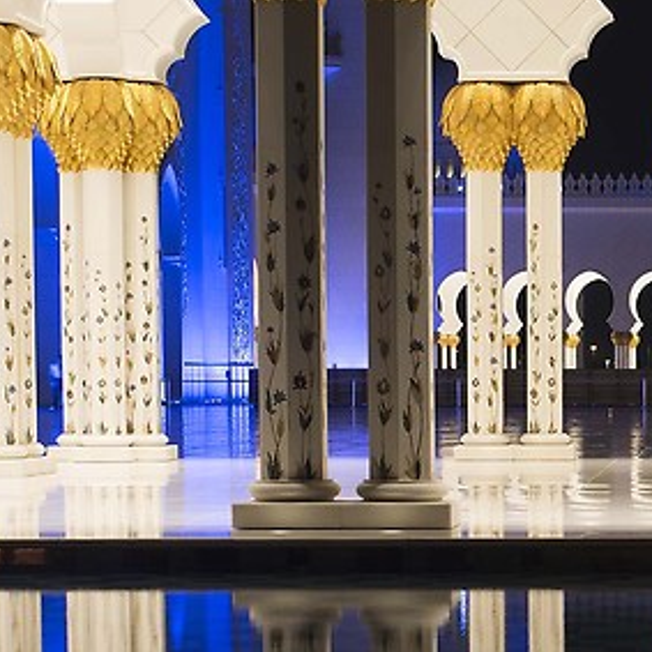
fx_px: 2685
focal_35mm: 126
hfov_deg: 13.4
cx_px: 802
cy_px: 589
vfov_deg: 13.7
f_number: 6.3
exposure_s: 1/2
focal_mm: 35
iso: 100
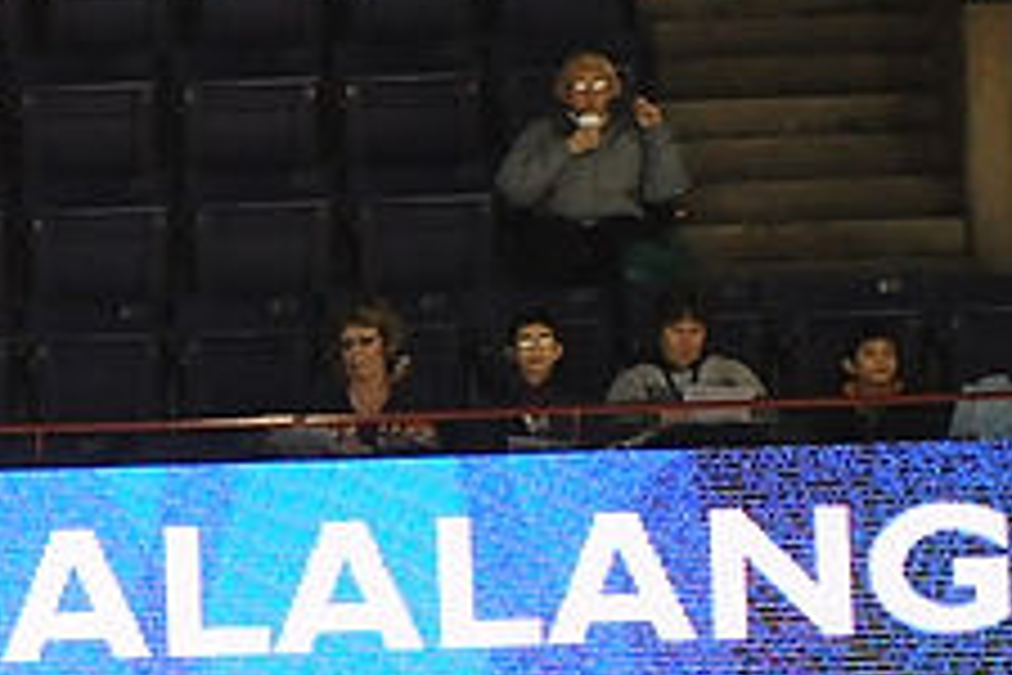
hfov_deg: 5.5
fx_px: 10485
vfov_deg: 3.7
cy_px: 628
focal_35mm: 373
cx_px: -373
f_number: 2.8
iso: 1400
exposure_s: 1/250
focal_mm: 70
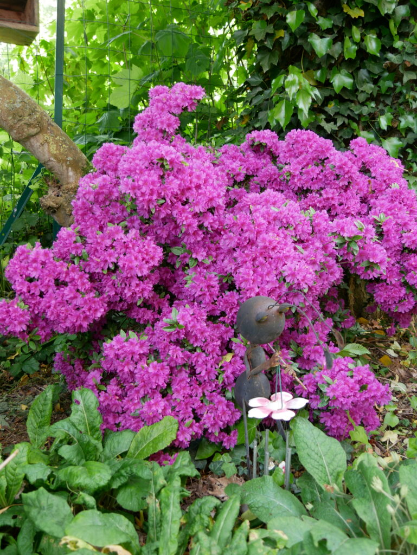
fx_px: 546
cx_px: 208
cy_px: 278
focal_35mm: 34
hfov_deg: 41.8
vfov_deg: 53.9
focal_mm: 17
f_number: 3.7
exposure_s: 1/60
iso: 250
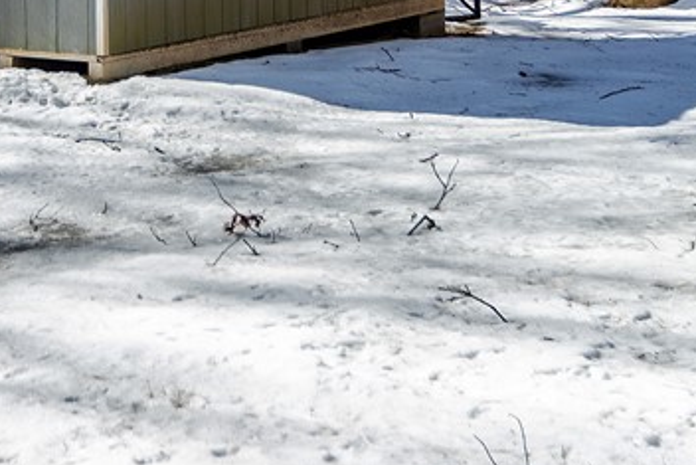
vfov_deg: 12.1
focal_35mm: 108
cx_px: -20
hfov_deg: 18.4
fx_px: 2089
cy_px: -218
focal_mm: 35
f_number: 6.3
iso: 100
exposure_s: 1/200
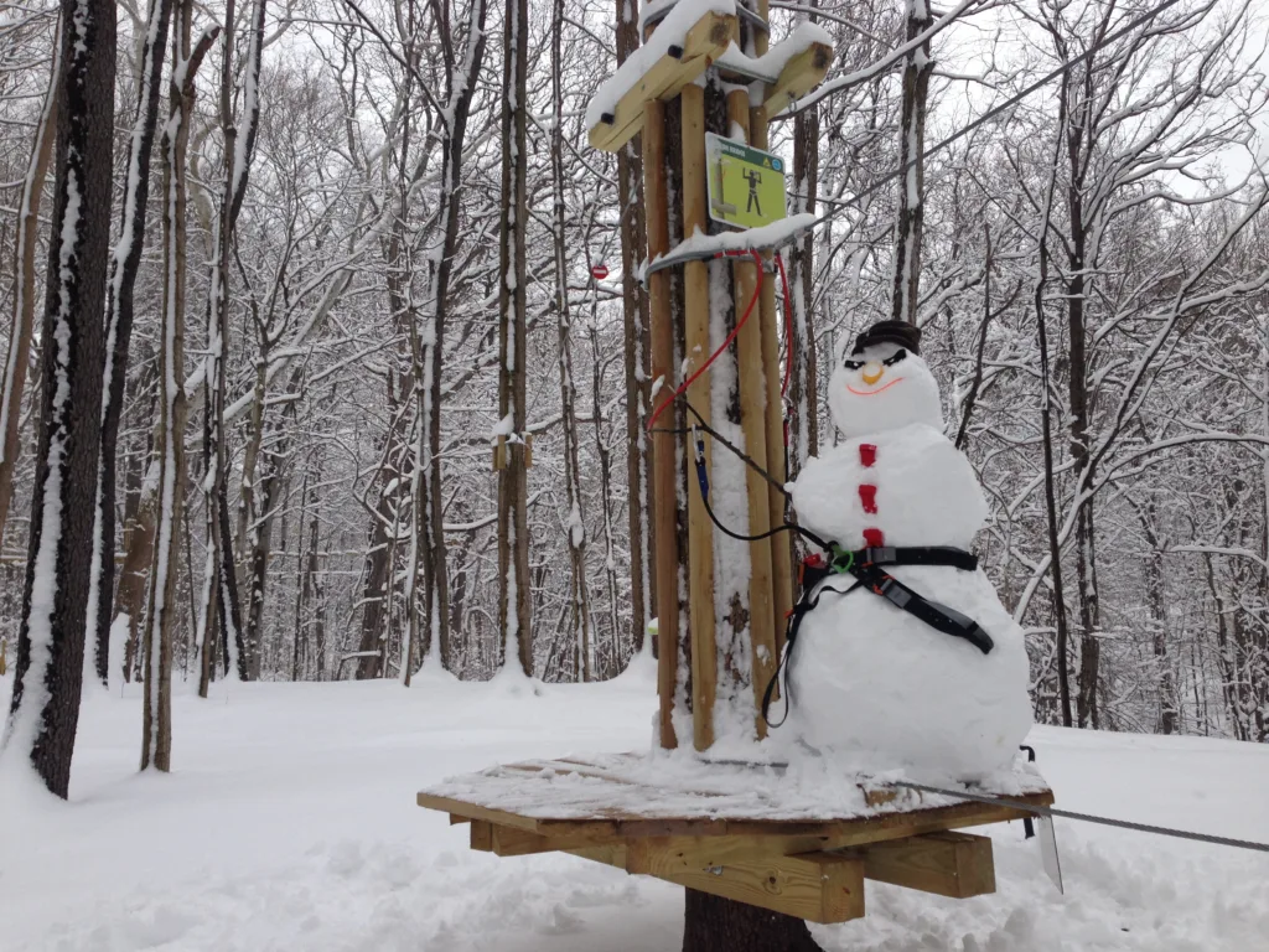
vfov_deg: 42.9
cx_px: 634
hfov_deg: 55.4
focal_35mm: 33
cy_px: 476
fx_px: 1210
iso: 50
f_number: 2.4
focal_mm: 4.13
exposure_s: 1/1550
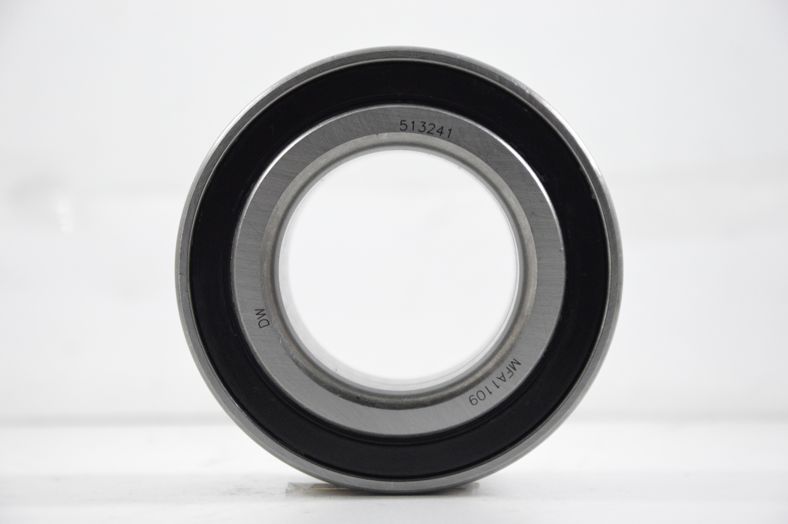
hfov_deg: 13.1
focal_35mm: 158
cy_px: 262
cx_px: 394
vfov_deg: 8.7
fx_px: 3444
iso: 3200
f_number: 7.1
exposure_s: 1/100
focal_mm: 105
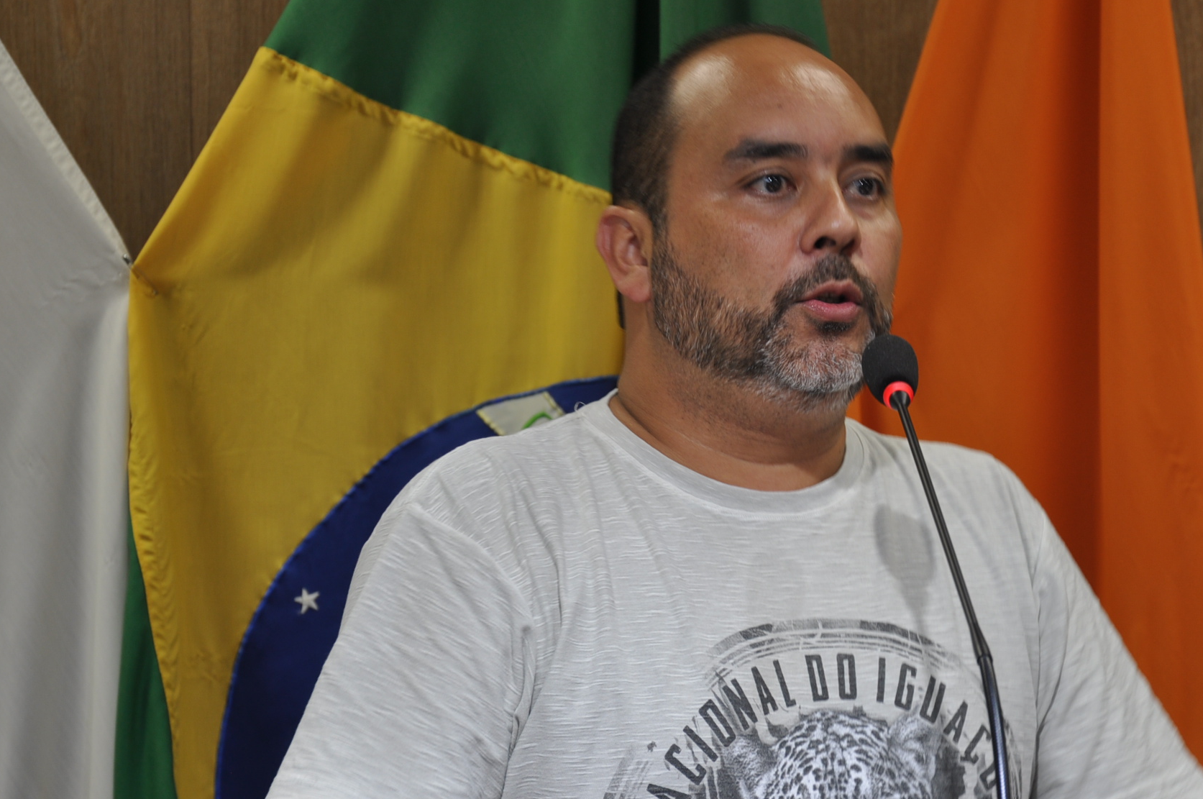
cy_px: 417
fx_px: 5774
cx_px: 671
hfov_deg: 11.9
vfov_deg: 7.9
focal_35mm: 173
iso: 200
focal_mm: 90
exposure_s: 1/13
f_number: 5.6
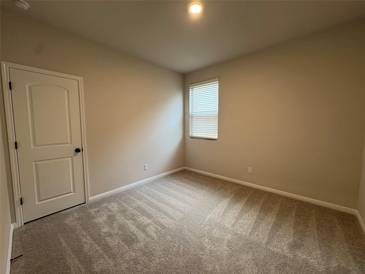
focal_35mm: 14
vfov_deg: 85.7
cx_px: 182
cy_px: 137
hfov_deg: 102.1
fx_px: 148
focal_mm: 2.22
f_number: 2.2
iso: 125
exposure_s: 1/60
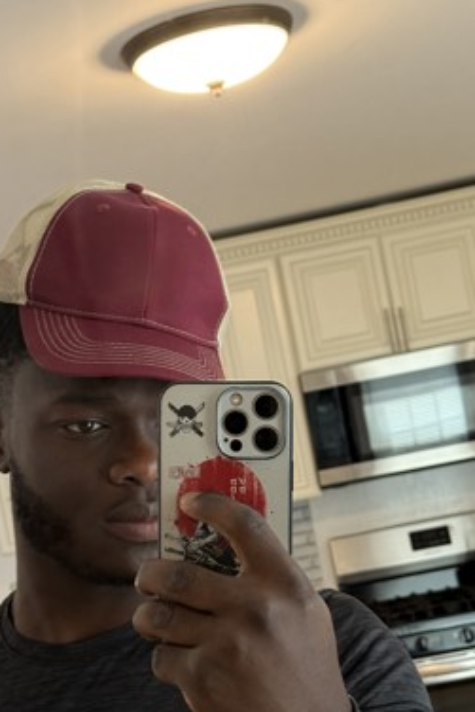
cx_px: 223
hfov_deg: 19.7
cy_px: 464
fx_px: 1364
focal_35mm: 69
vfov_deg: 29.1
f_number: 1.78
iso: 200
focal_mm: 6.76
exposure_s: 1/60
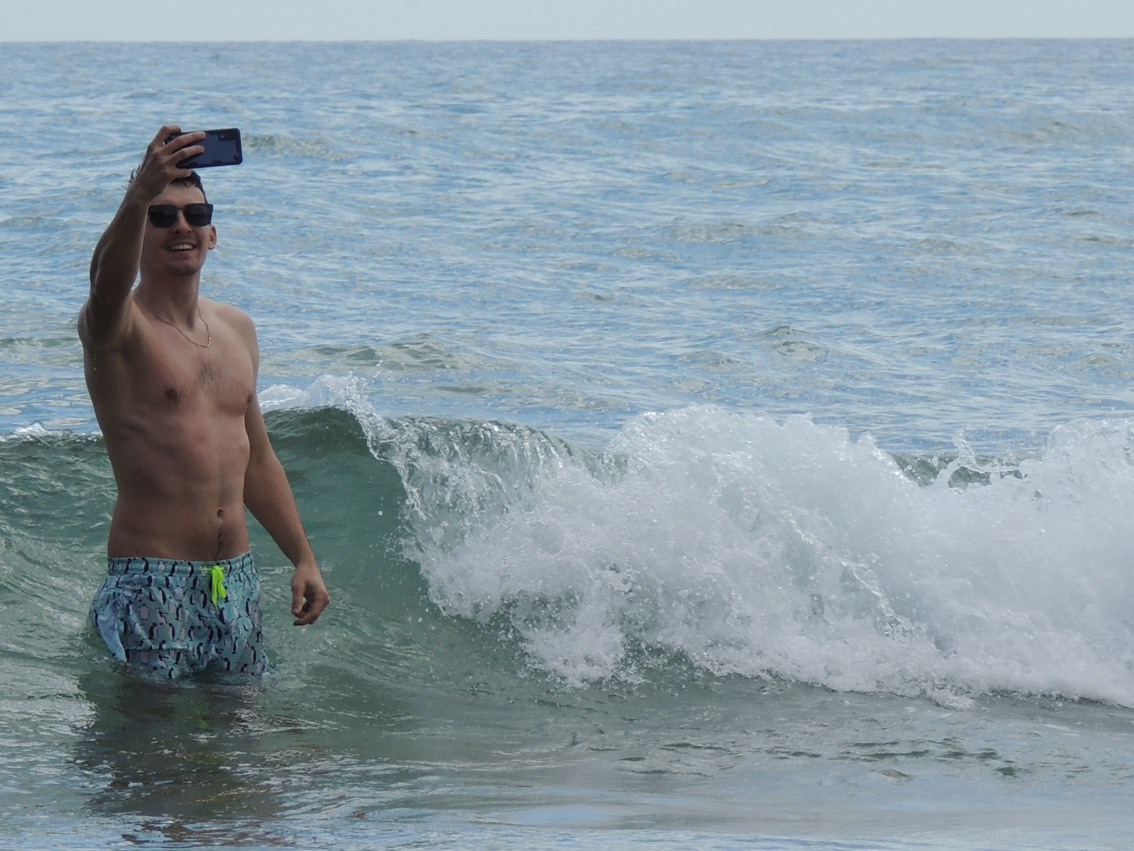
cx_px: 250
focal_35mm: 478
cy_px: 645
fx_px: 15661
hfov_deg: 4.1
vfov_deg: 3.1
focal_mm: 44.5
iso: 100
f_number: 4.7
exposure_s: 1/640
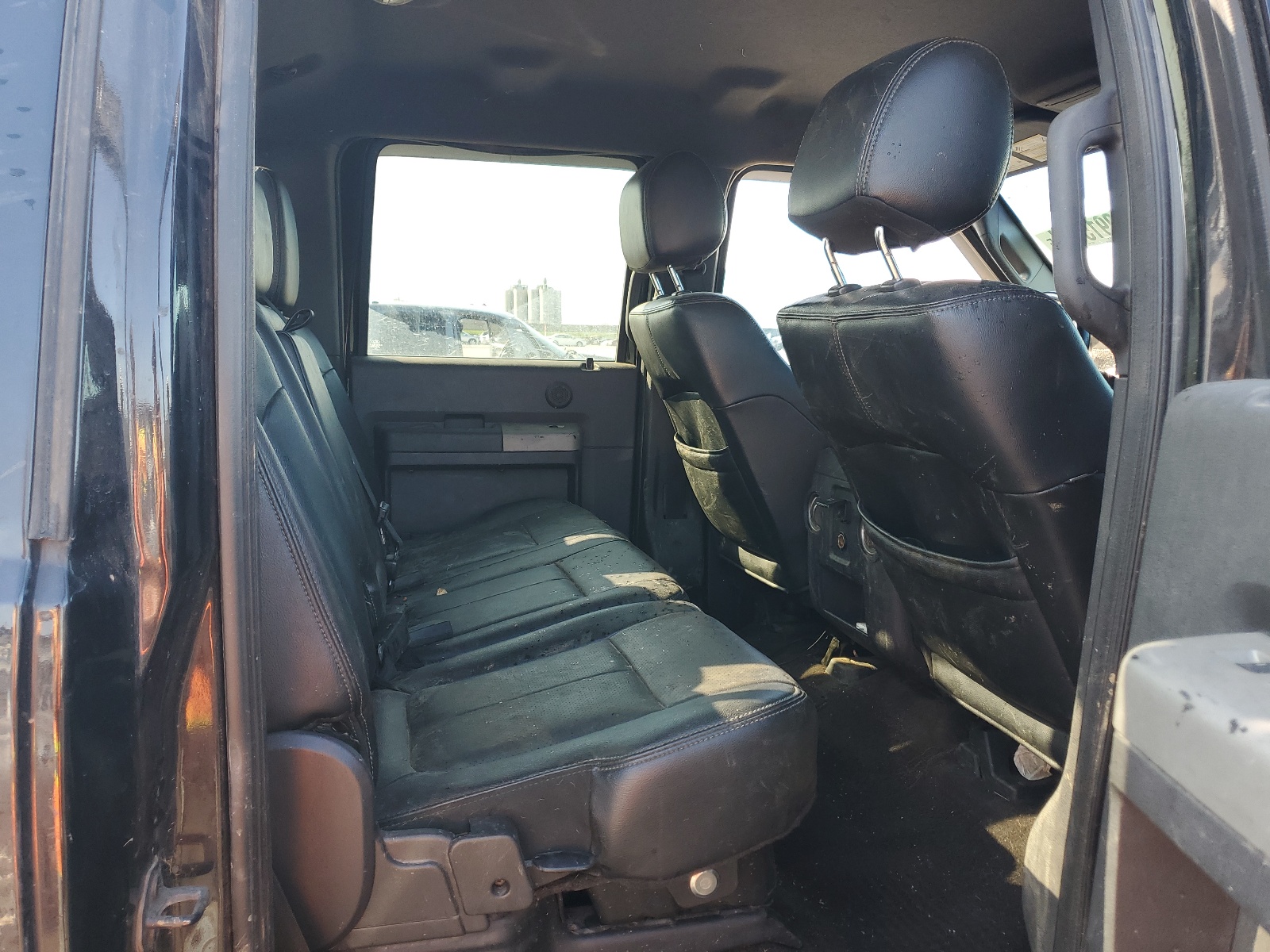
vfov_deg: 53.1
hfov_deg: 67.3
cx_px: 635
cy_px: 476
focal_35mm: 26
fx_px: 954
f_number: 1.5
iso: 50
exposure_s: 1/149
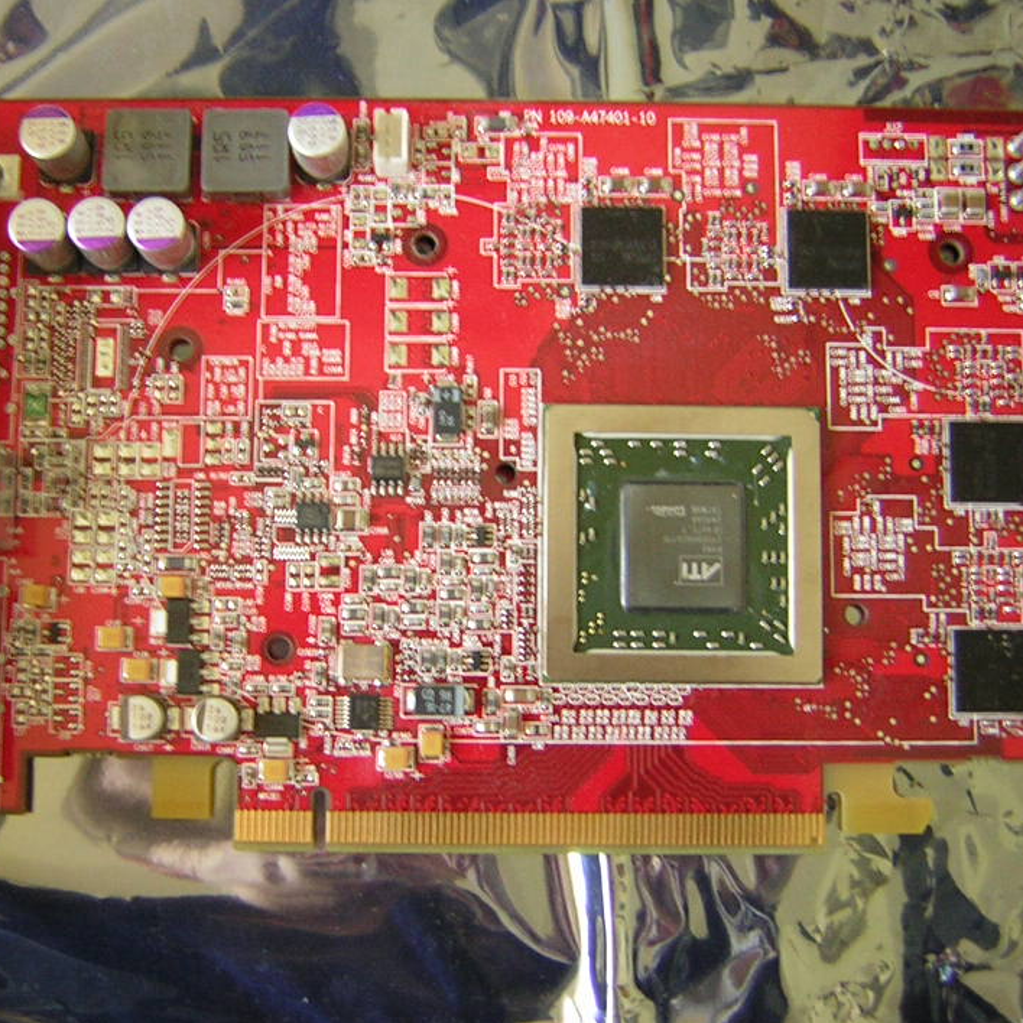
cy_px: 509
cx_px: 491
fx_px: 1538
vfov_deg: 36.8
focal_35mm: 46
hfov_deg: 36.8
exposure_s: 1/5.4
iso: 89
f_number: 2.6
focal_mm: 4.7
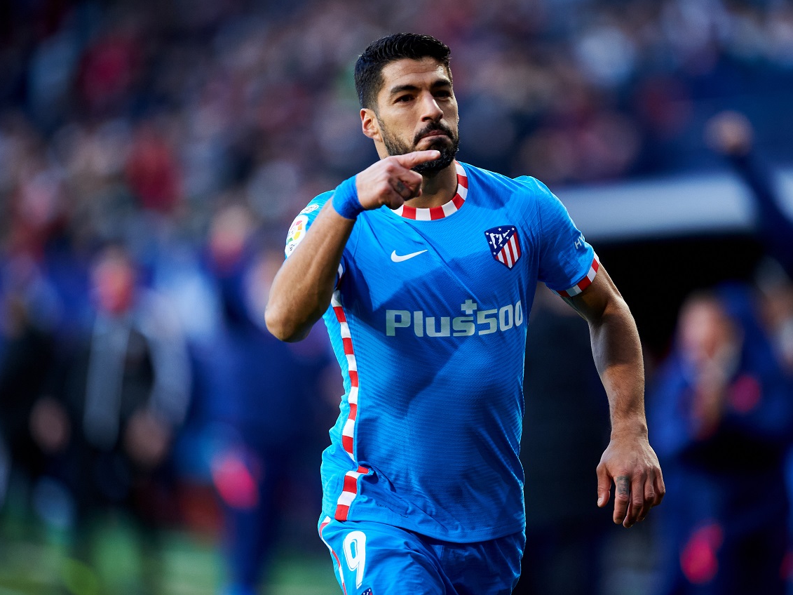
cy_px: 297
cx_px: 442
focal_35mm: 435
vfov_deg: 3.4
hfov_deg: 4.6
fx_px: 9964
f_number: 2.8
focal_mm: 400
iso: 2000
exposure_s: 1/2500
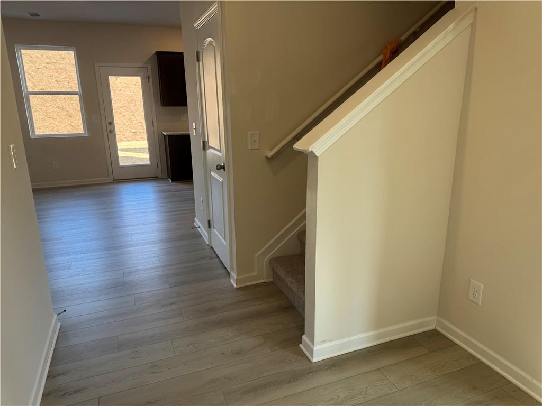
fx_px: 376
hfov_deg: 71.6
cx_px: 271
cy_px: 203
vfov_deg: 56.8
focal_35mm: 24
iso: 80
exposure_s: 1/170
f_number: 1.78
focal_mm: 6.76
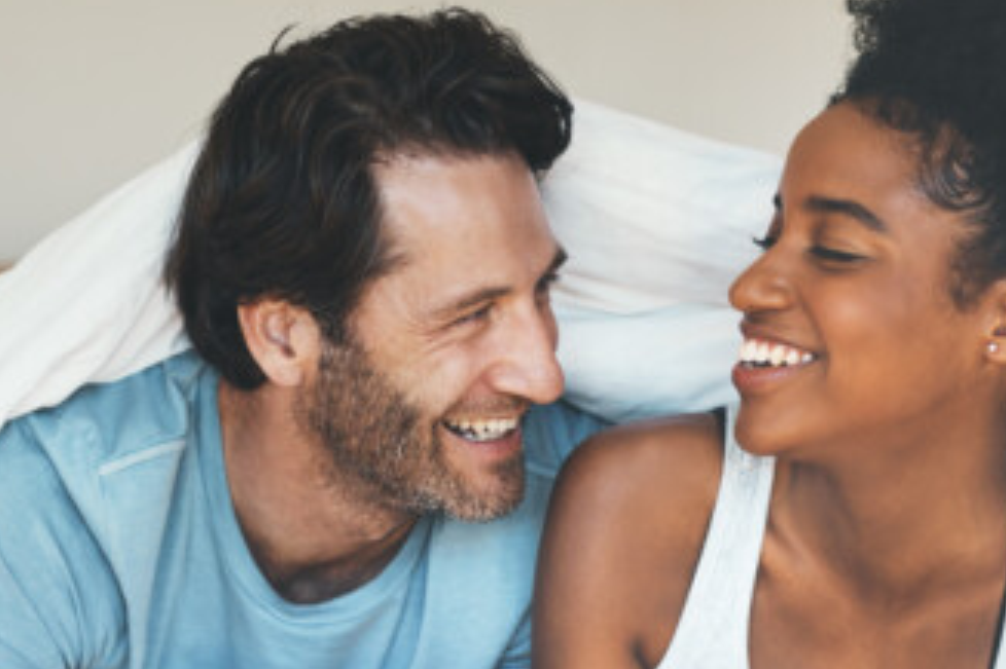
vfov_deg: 14.8
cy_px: 475
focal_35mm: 92
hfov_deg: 22.1
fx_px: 2569
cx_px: 395
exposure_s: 1/400
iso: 100
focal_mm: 50
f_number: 2
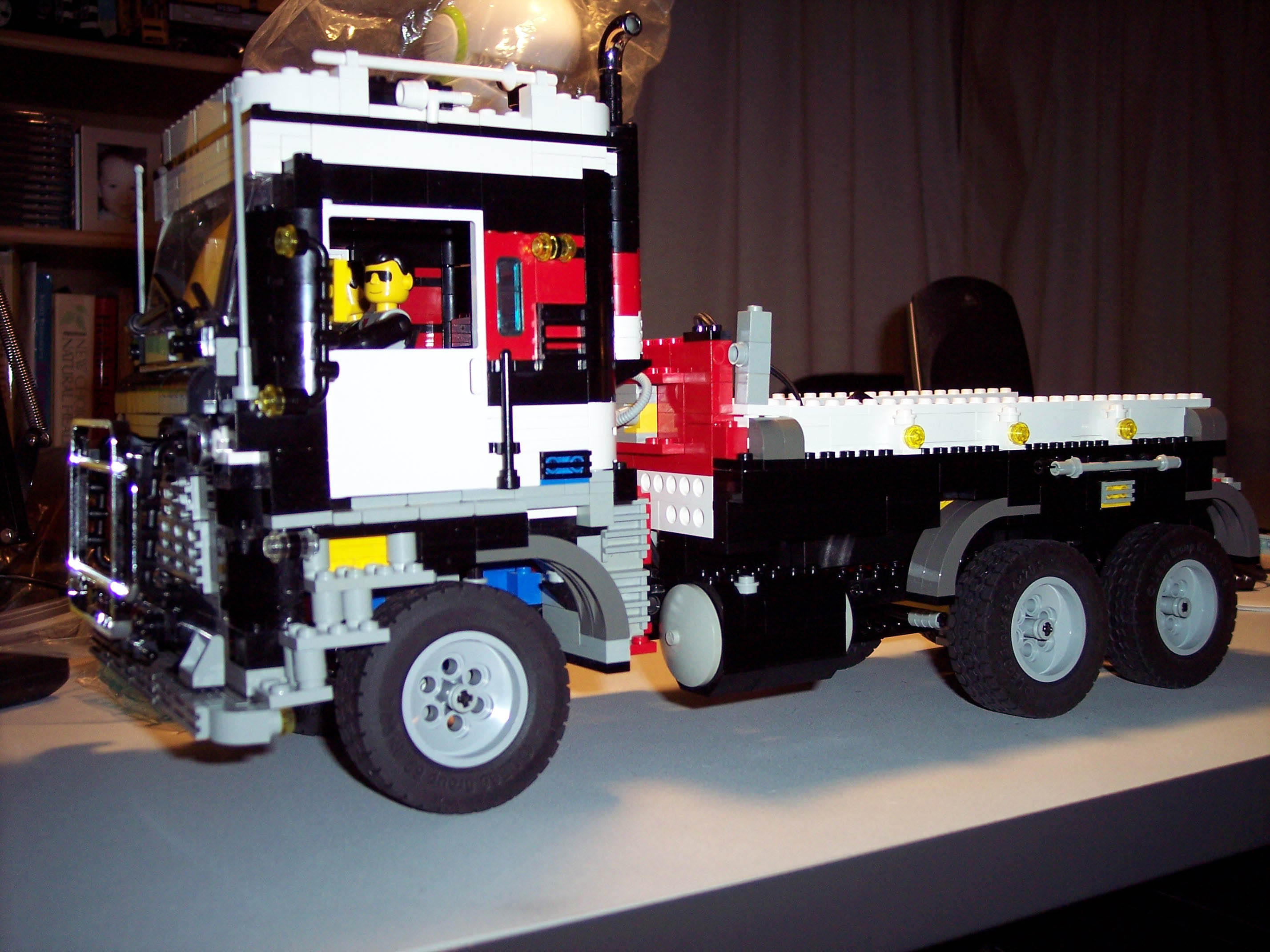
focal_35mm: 39
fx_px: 1431
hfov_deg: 47.9
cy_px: 476
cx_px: 635
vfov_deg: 36.8
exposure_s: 1/60
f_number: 2.8
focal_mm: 8
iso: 140
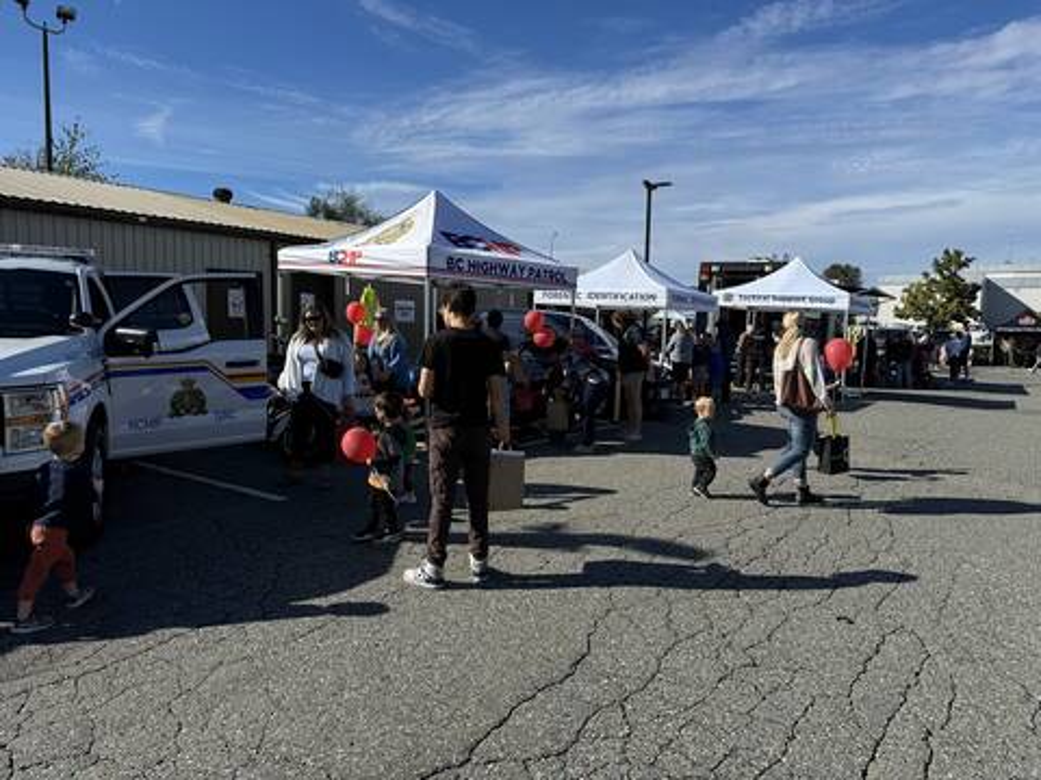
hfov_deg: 71.6
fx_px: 722
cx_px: 520
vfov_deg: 56.8
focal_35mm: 24
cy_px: 390
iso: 80
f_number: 1.78
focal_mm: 6.76
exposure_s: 1/5348
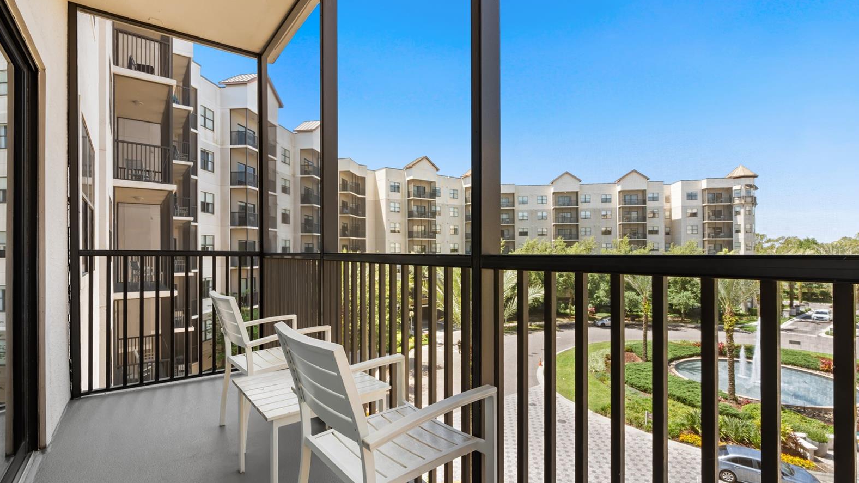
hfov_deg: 95.9
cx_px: 428
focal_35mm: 17
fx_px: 387
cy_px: 251
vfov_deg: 63.9
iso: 250
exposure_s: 1/25
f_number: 13
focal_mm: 16
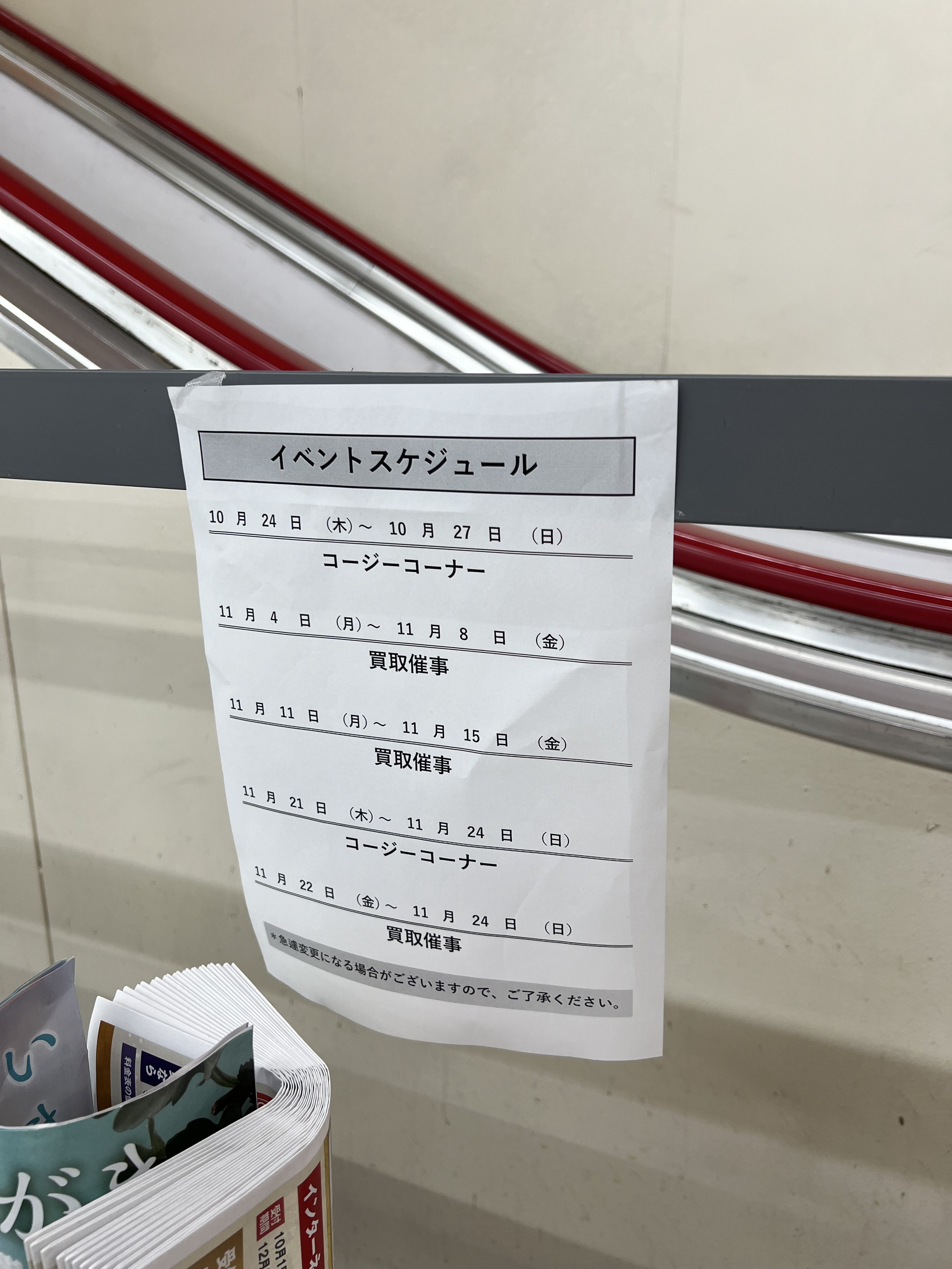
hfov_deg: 53.1
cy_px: 634
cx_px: 476
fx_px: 953
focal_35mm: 26
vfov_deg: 67.3
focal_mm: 5.7
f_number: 1.5
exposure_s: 1/100
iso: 50
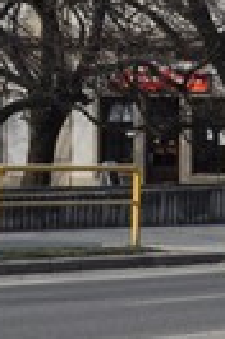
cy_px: 206
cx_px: 1036
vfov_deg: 7.6
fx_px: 2554
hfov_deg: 4.5
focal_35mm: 271
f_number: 10
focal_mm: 24
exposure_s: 1/400
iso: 200
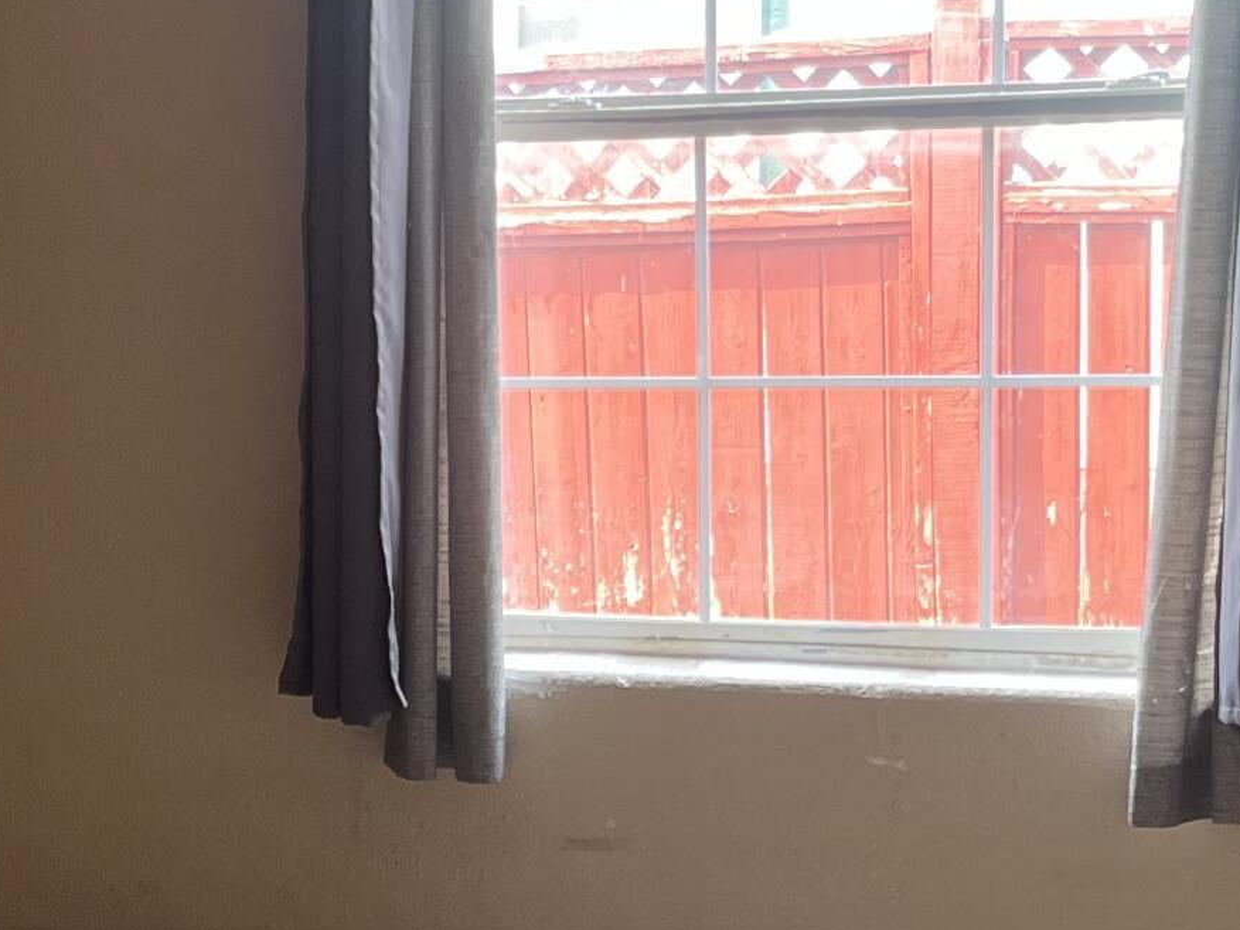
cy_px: 650
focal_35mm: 89
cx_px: 157
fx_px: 3188
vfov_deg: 16.5
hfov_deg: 21.6
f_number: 1.6
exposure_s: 1/120
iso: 125
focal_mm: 5.1
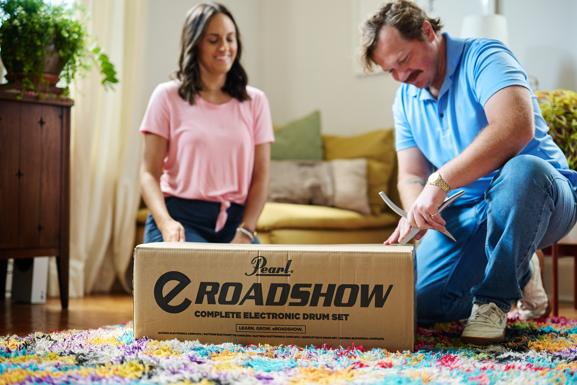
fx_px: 801
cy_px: 192
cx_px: 288
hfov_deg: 39.6
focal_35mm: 50
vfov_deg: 27.0
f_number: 1.6
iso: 640
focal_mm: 50
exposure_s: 1/160
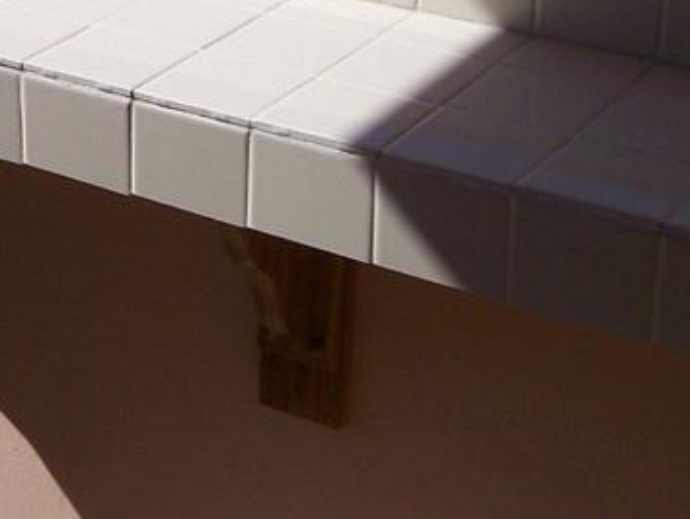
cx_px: -242
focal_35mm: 104
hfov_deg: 17.5
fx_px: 2074
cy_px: -183
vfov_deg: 13.6
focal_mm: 6
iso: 80
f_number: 4.8
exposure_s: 1/1078
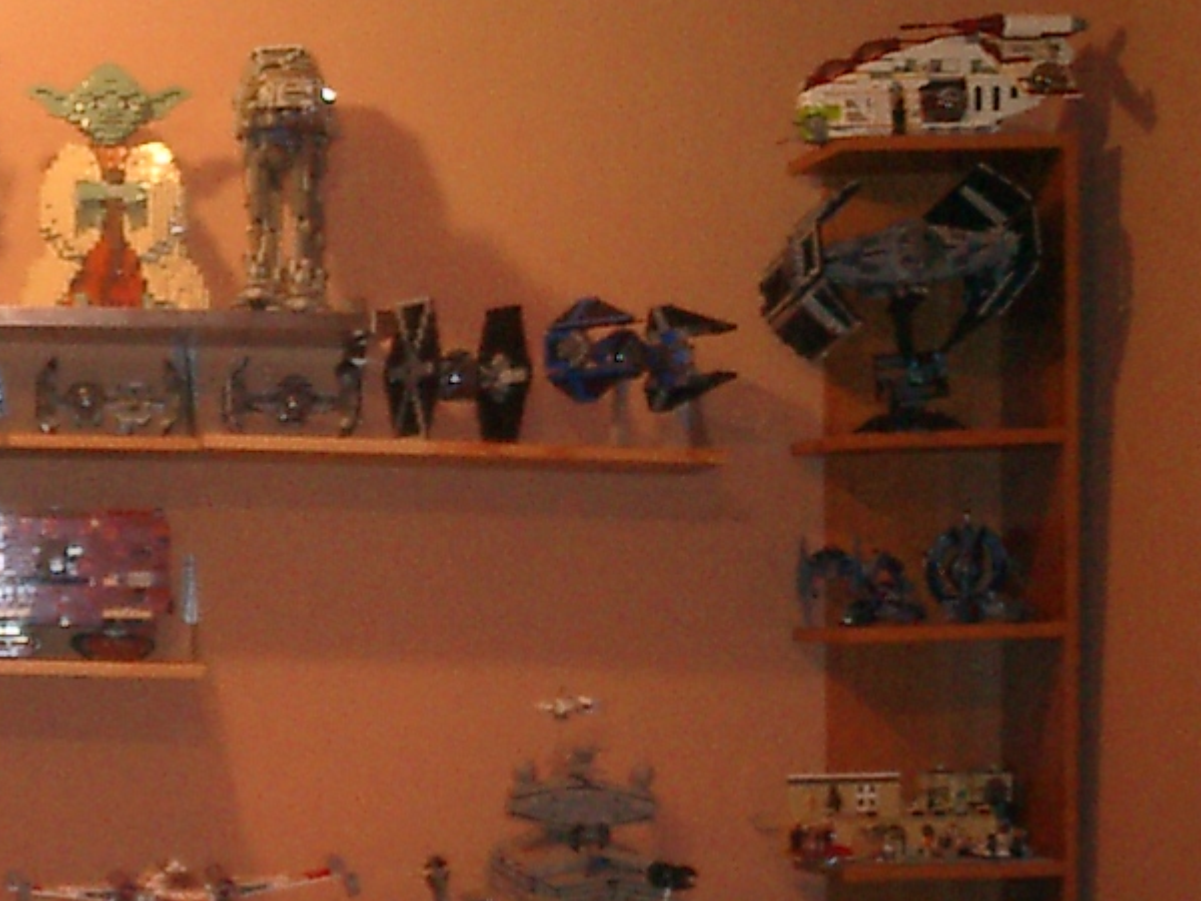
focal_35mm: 96
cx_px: -92
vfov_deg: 14.9
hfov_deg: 19.6
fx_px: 3331
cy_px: 1069
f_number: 3.2
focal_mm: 7.5
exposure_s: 1/30
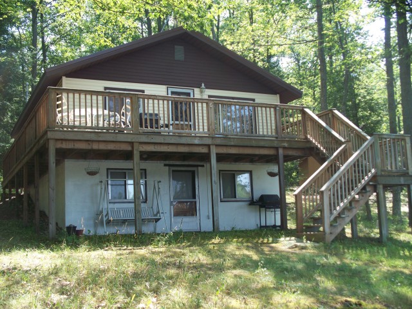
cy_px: 154
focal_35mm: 47
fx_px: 559
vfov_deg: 30.9
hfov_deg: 40.4
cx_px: 206
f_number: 2.9
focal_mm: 9.86
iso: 64
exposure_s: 1/125
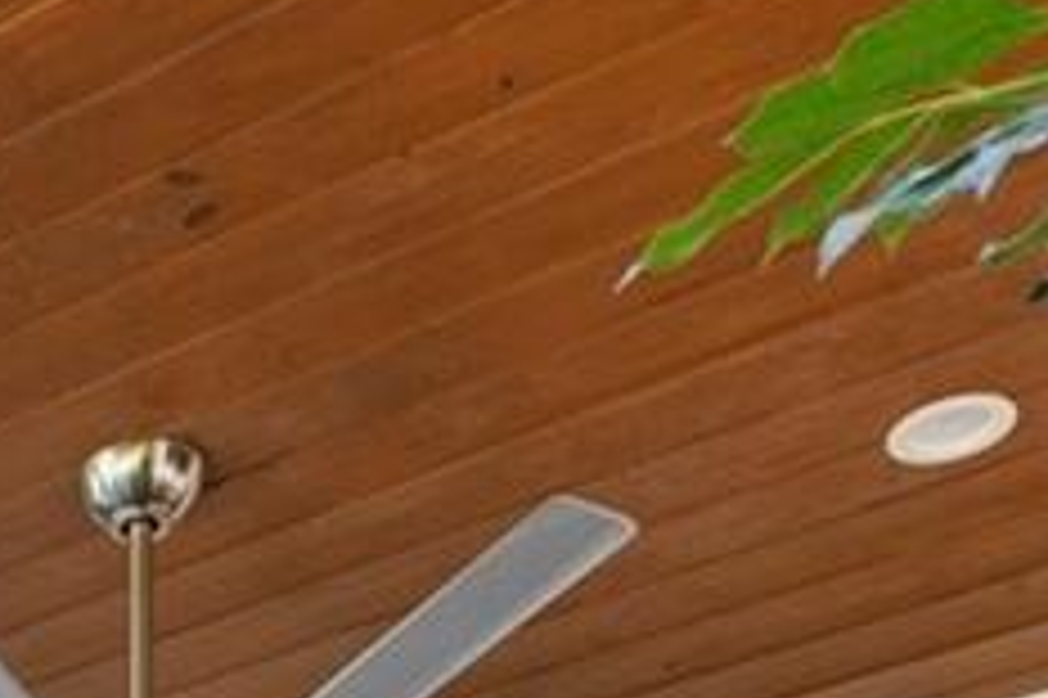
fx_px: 2793
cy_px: 2155
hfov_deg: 18.7
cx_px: -531
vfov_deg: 10.1
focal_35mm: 96
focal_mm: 14
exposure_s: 1/30
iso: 200
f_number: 8
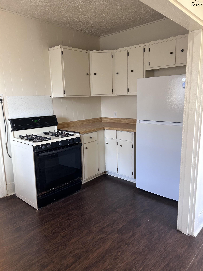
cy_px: 136
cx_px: 102
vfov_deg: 67.3
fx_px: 203
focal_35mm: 26
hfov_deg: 53.1
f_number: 1.5
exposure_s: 1/87
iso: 125
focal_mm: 5.7
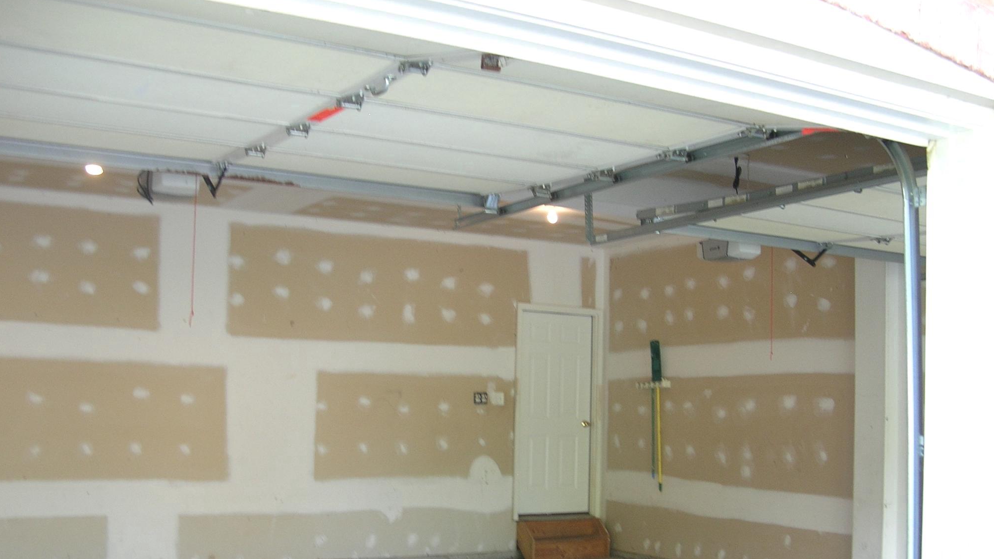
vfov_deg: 29.5
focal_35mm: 40
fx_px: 1054
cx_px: 505
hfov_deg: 50.5
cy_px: 375
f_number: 2.7
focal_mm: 6
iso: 50
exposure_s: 1/41.5
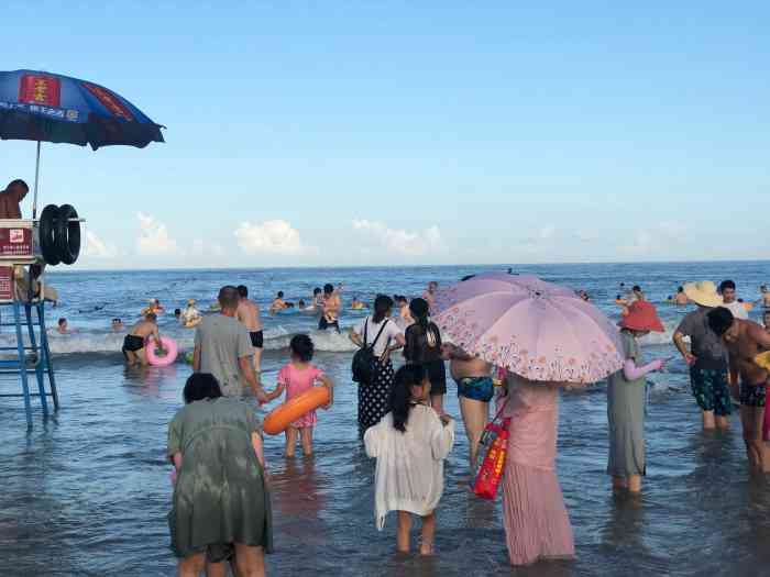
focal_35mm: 57
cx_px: 385
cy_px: 288
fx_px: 1268
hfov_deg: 33.8
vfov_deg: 25.7
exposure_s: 1/695
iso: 20
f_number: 2.8
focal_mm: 6.6
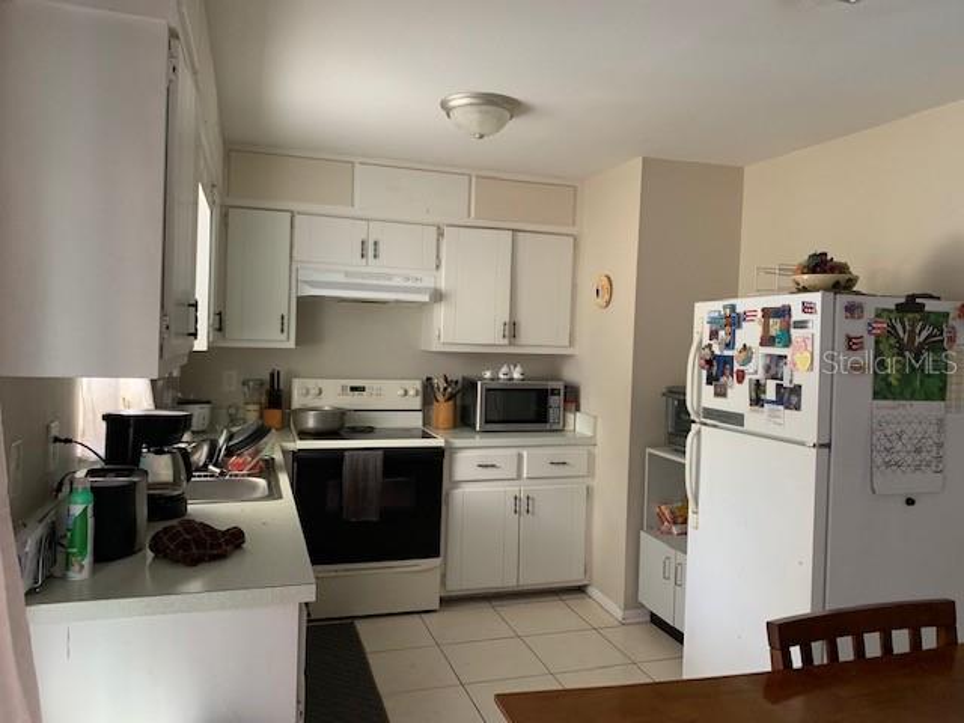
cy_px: 362
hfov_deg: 67.3
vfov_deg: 53.1
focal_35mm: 26
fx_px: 724
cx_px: 482
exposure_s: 1/57
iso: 400
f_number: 1.8
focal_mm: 4.25
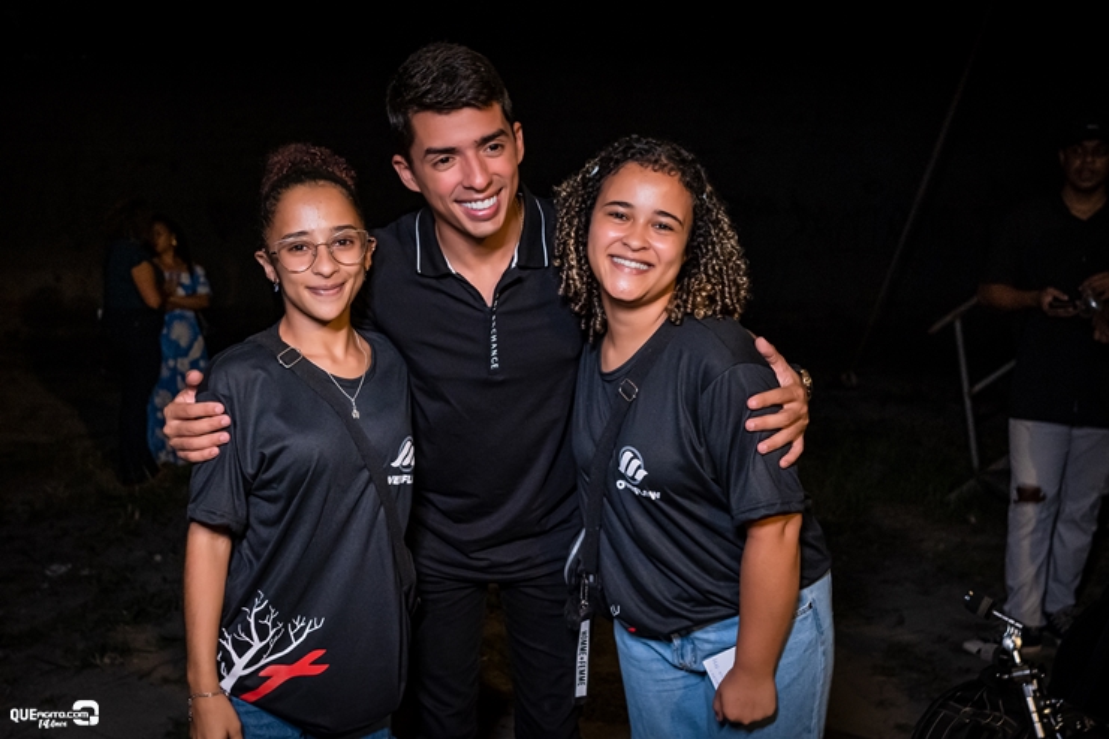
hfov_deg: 53.1
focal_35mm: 36
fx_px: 1109
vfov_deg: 36.9
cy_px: 370
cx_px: 554
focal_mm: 24
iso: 2500
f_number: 2.8
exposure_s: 1/400
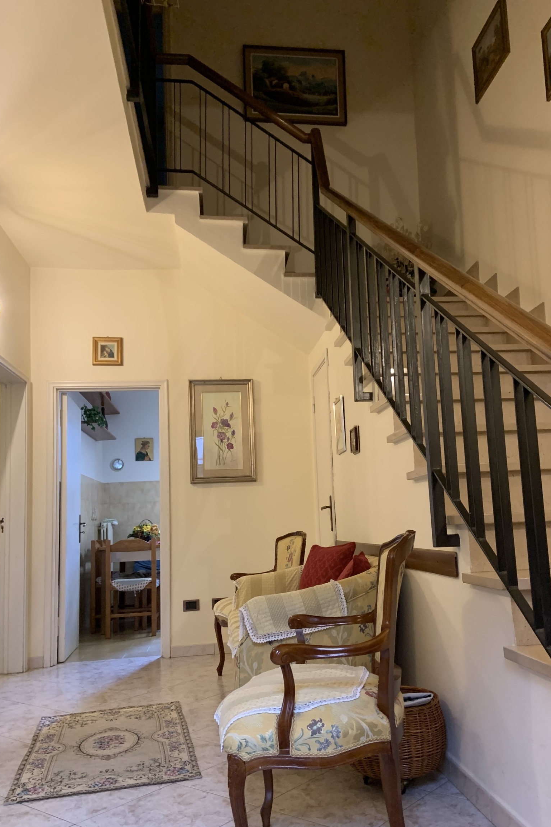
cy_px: 448
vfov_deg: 61.8
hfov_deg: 43.5
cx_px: 310
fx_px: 689
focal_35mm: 30
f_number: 1.8
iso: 250
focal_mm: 4.25
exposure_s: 1/33
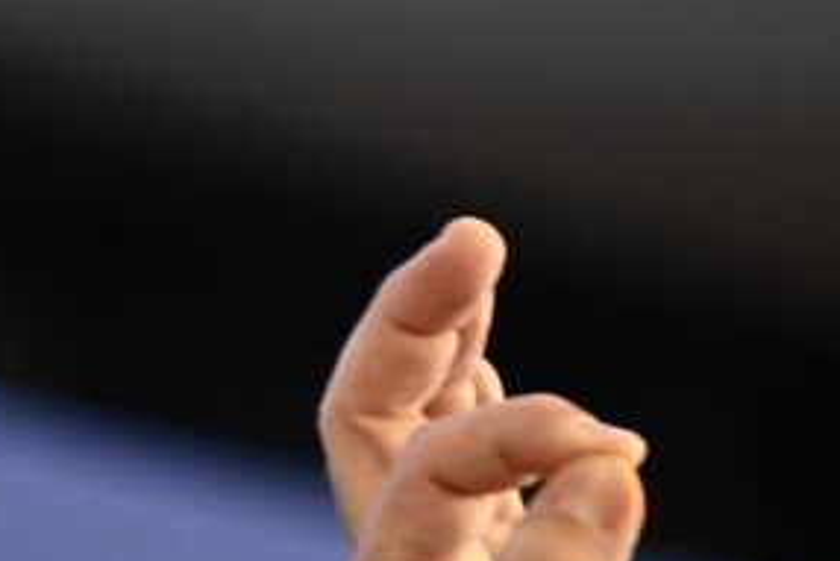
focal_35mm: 608
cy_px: 458
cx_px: -676
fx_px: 14193
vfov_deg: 2.3
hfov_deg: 3.4
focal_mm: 145
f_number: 3.2
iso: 3200
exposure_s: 1/400
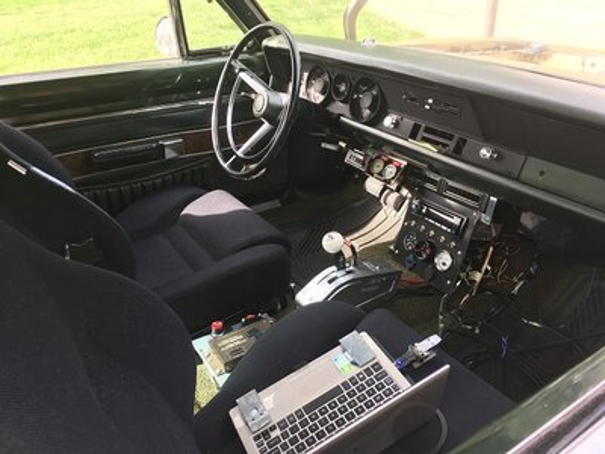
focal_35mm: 29
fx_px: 507
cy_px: 227
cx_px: 302
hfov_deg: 61.7
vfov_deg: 48.2
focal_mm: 4.15
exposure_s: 1/120
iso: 40
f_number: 2.2
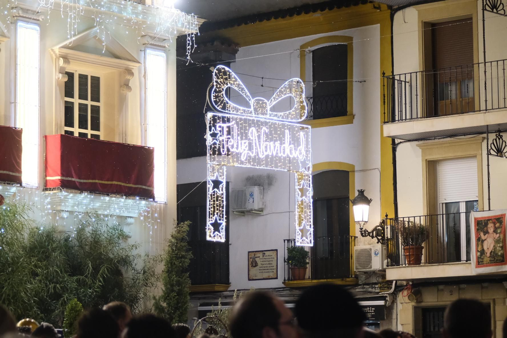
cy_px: 169
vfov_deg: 11.4
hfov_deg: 17.1
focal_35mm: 120
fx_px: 1690
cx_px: 254
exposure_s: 1/250
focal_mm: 80
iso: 4000
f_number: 4
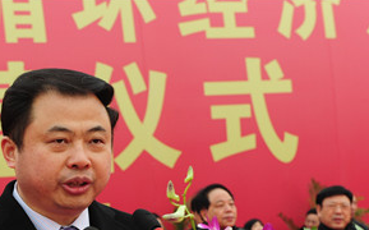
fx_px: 1276
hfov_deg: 16.2
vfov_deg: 10.2
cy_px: 251
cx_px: 38
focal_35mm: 127
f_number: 9
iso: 640
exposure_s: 1/320
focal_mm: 60
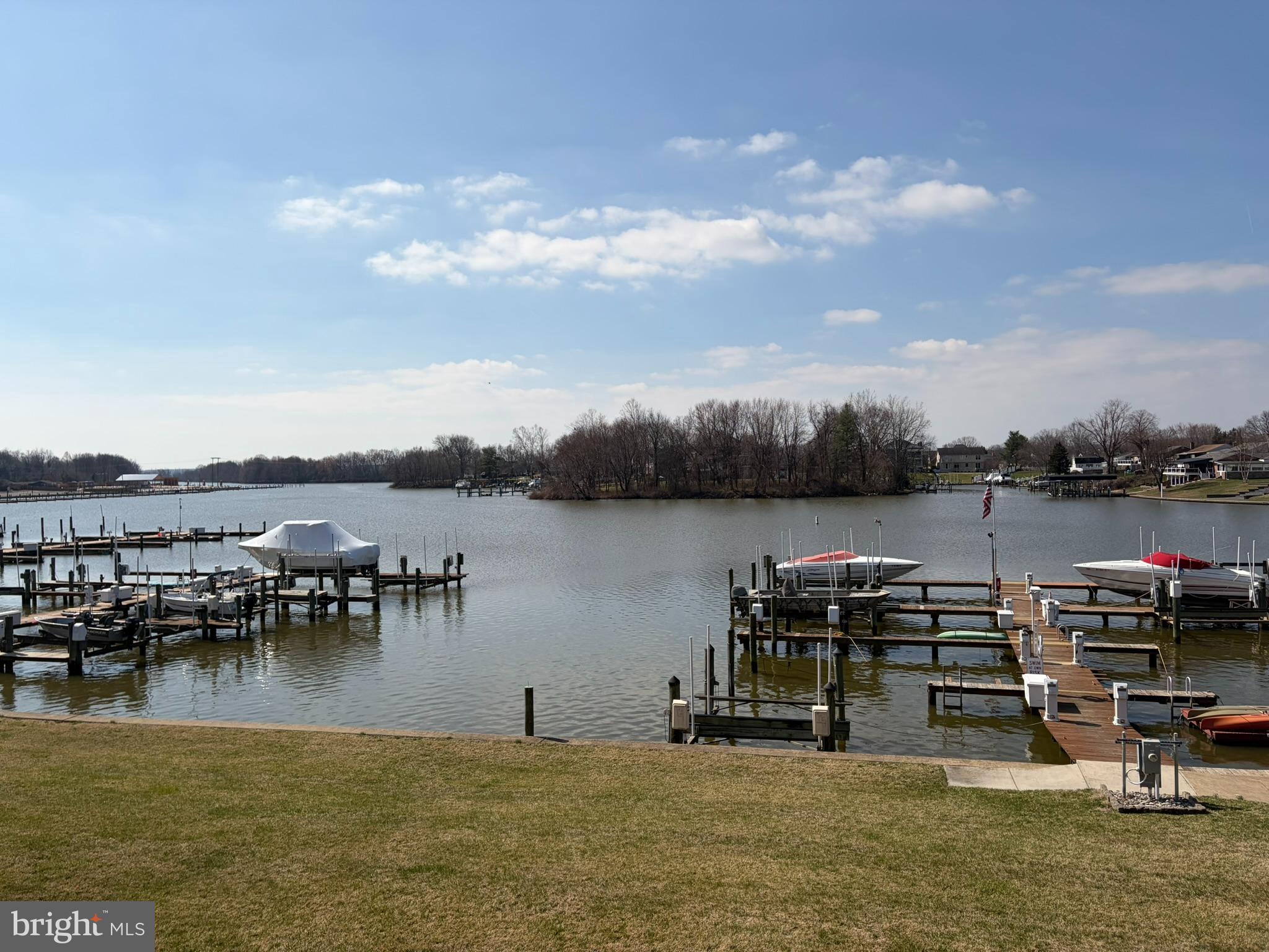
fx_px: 953
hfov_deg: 67.3
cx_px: 634
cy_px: 476
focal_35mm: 26
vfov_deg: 53.1
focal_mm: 5.96
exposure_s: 1/8850
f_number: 1.6
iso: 50
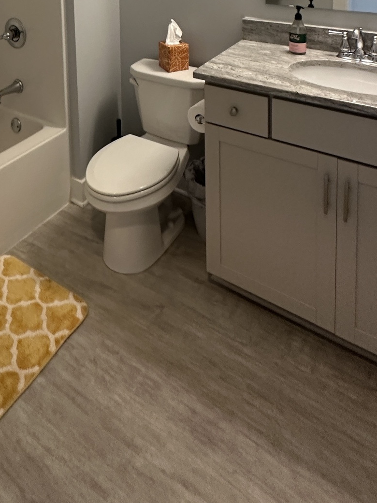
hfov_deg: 43.5
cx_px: 82
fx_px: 450
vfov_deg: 45.5
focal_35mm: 31
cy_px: -37
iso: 250
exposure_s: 1/60
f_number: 2.2
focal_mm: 2.22
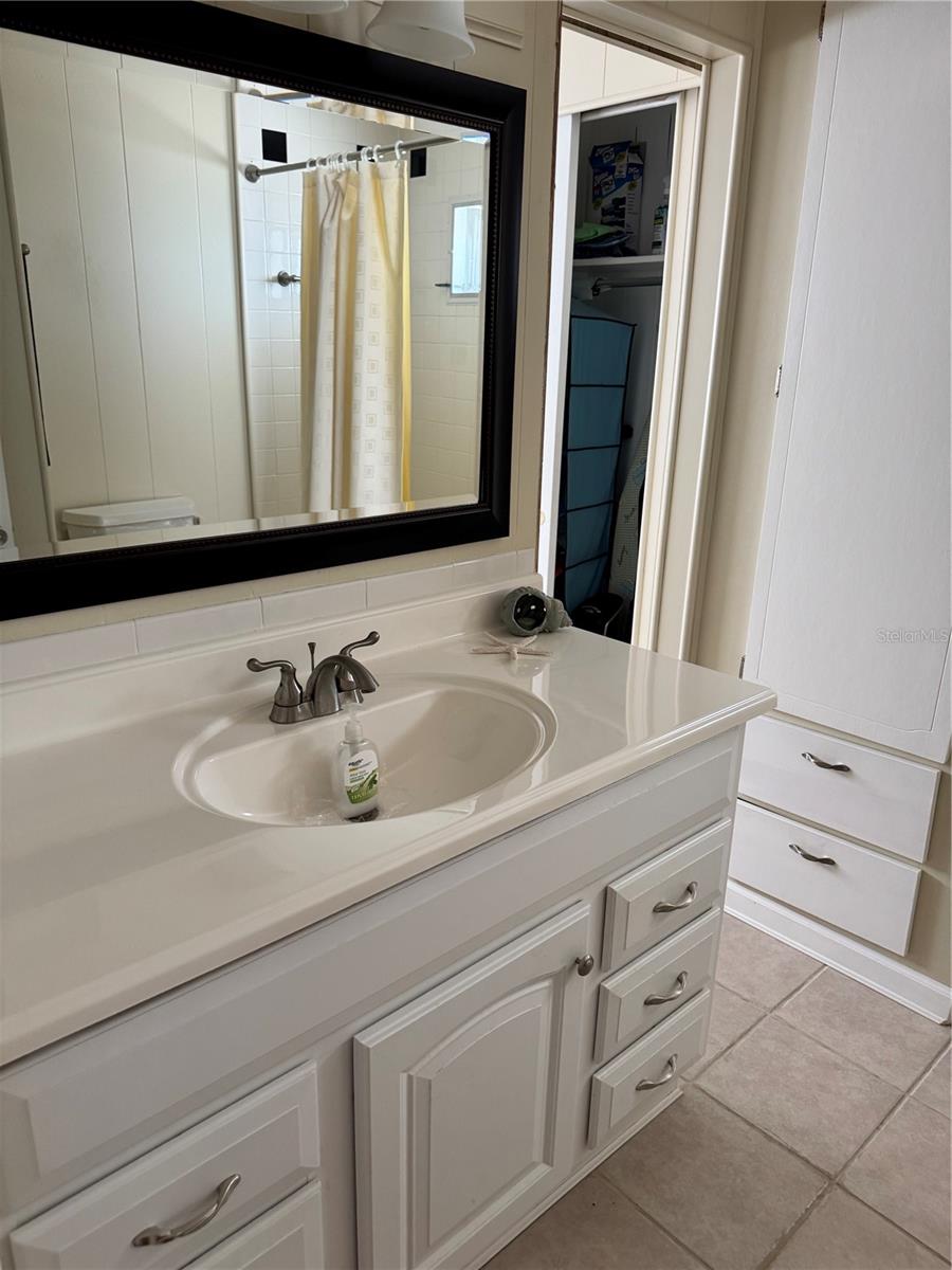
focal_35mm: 24
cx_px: 476
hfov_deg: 56.8
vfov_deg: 71.6
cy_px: 635
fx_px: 880
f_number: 1.78
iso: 200
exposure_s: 1/98
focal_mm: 6.76
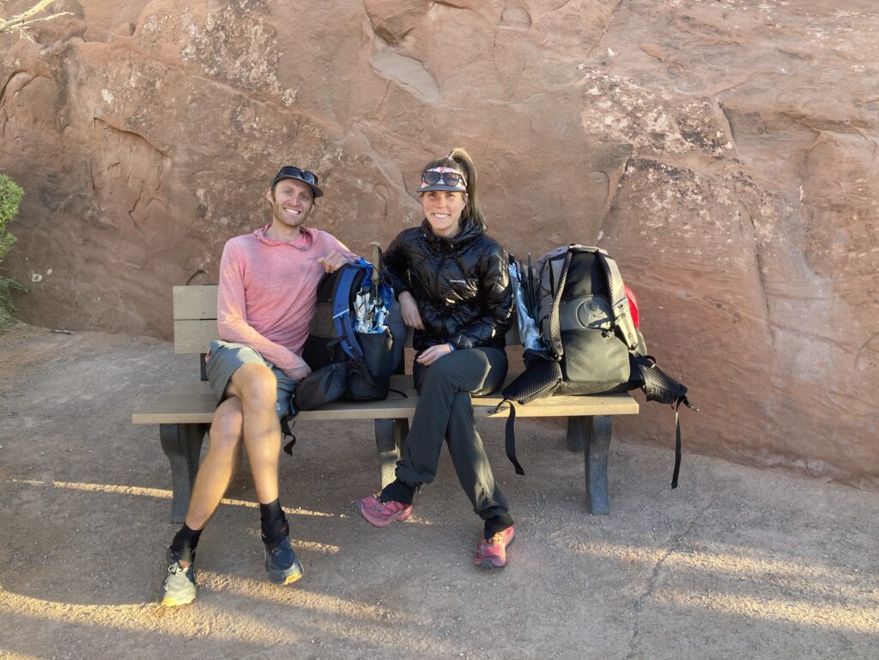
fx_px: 711
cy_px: 330
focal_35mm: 28
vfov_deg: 49.7
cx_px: 440
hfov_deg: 63.4
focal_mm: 3.99
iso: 40
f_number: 1.8
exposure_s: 1/121
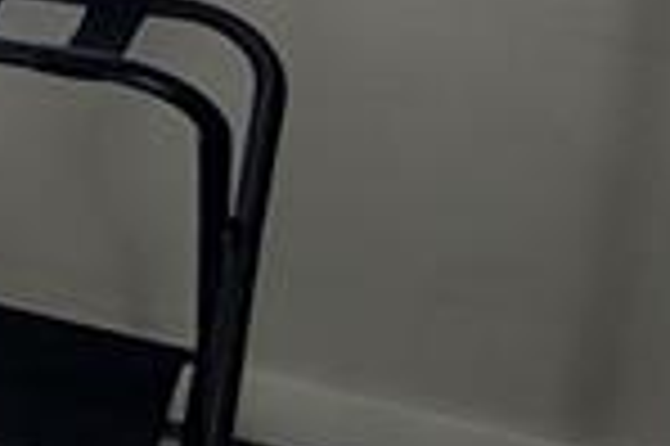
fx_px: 1859
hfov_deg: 12.7
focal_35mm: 100
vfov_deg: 13.1
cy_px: -182
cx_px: -1147
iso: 50
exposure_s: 1/220
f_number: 2.2
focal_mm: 2.22
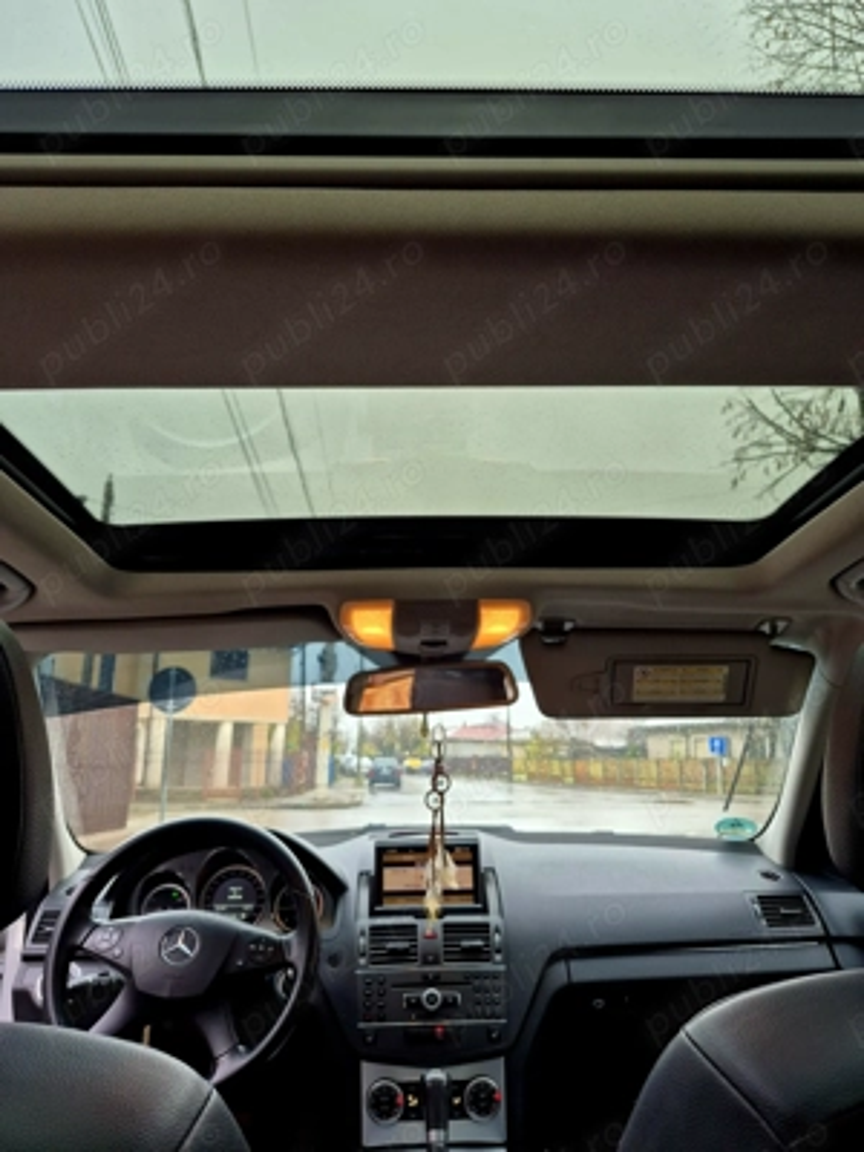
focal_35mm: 23
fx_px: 765
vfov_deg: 73.9
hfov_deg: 58.9
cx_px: 432
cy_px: 576
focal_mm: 5.4
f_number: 1.8
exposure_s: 1/100
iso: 64
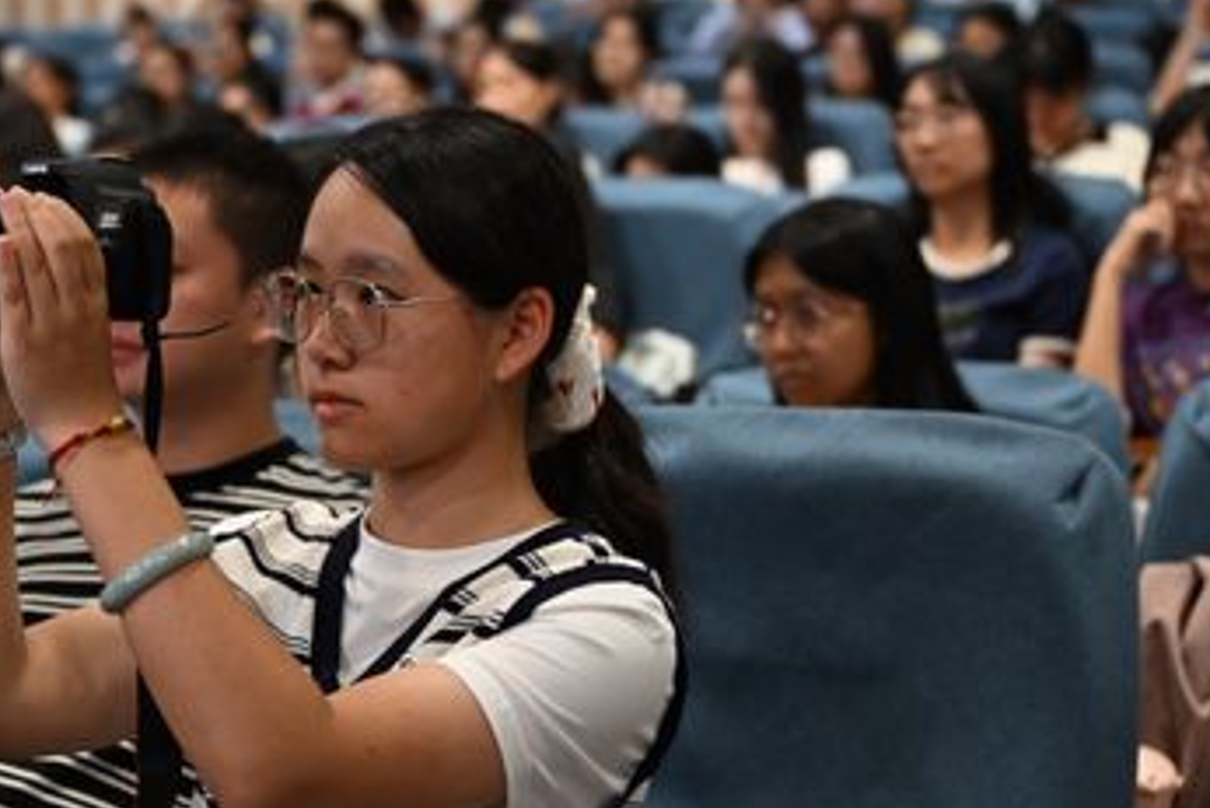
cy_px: 414
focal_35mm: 85
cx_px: 476
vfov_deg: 16.1
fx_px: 2858
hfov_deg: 23.9
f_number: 2.8
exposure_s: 1/80
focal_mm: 46
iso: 1000
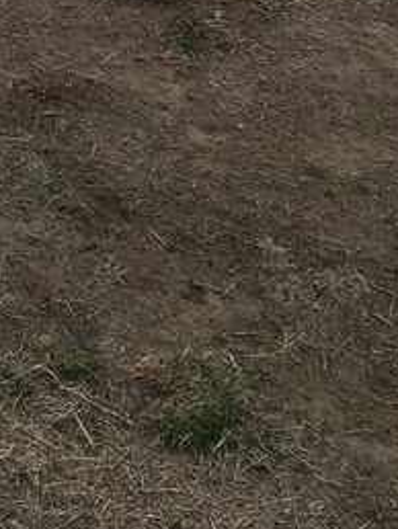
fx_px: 1576
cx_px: -201
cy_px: -488
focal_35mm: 103
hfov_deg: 13.5
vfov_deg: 15.6
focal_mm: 5.4
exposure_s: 1/732
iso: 40
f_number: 1.8
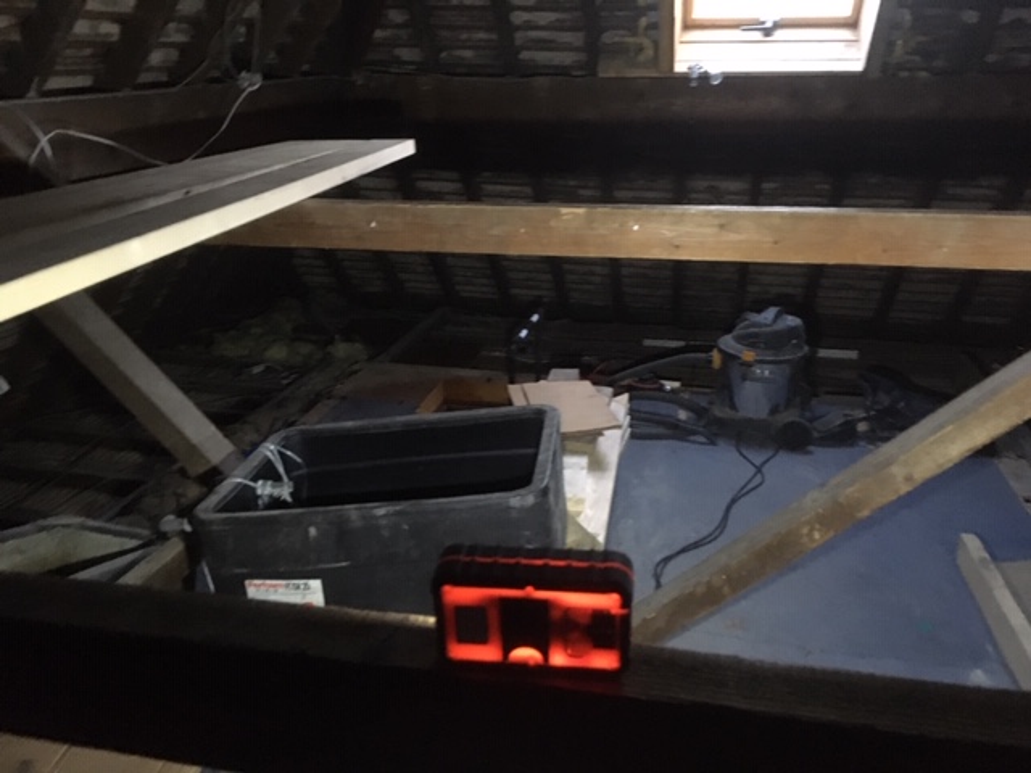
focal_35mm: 29
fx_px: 864
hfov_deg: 61.7
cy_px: 386
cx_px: 516
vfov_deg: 48.2
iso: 320
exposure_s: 1/17
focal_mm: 4.15
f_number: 2.2
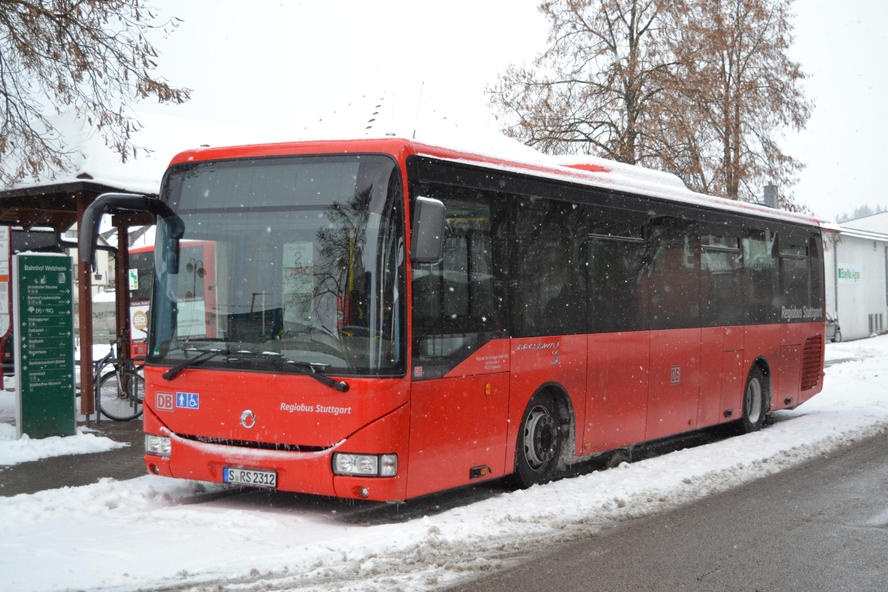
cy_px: 296
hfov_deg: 38.9
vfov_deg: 26.5
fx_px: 1258
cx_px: 444
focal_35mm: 51
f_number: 4.5
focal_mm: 34
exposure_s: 1/500
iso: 400
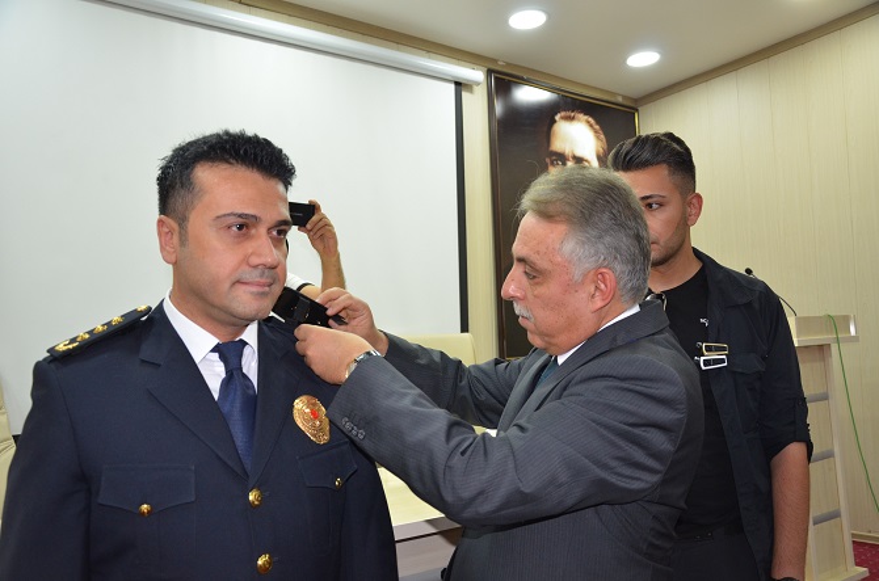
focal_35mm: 32
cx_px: 440
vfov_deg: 41.5
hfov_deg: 59.6
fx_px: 767
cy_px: 290
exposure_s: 1/60
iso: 800
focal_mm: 21
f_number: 3.8
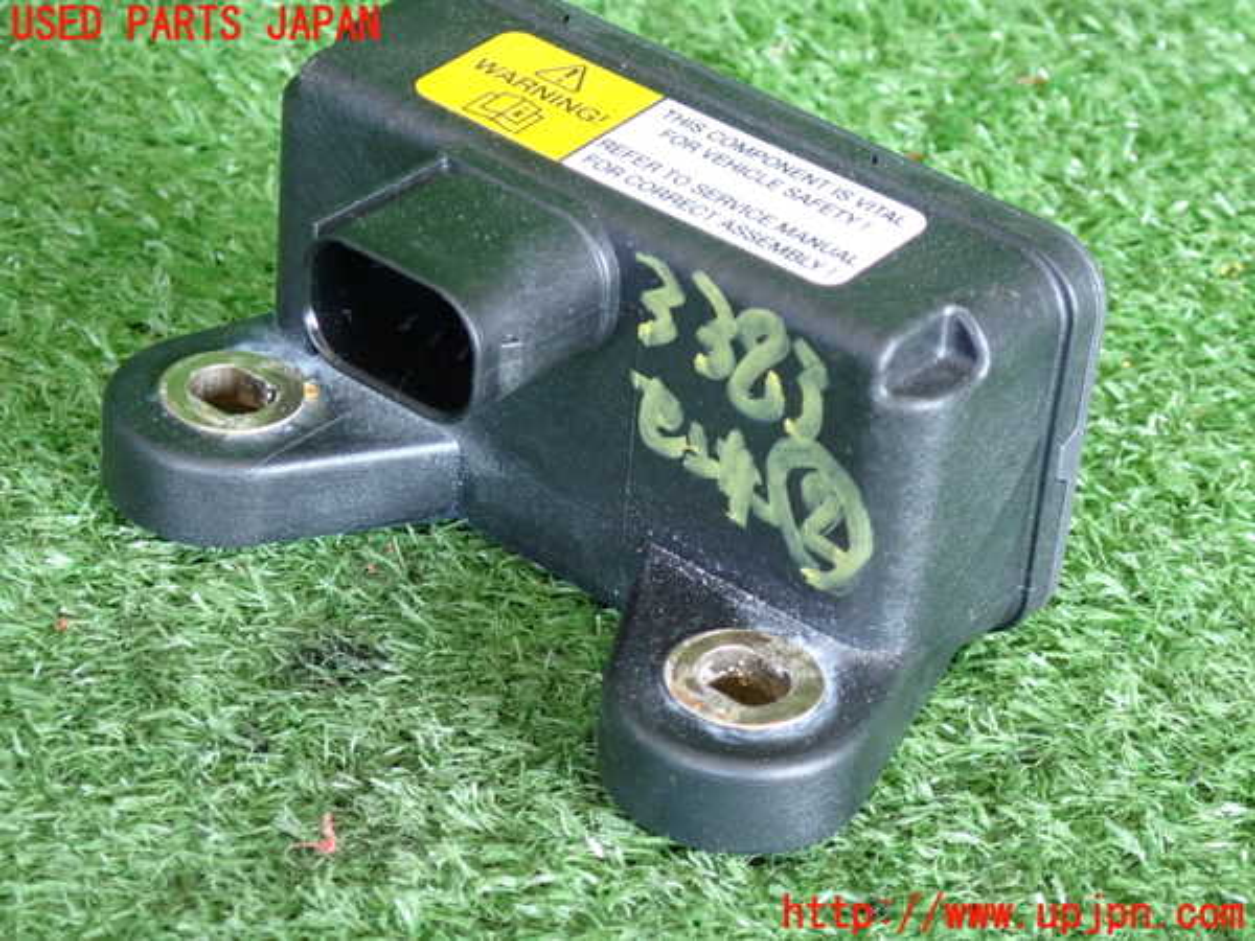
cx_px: 628
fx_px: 3625
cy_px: 470
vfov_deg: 14.8
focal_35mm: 100
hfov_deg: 19.6
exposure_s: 1/30
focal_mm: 18
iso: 800
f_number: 4.9
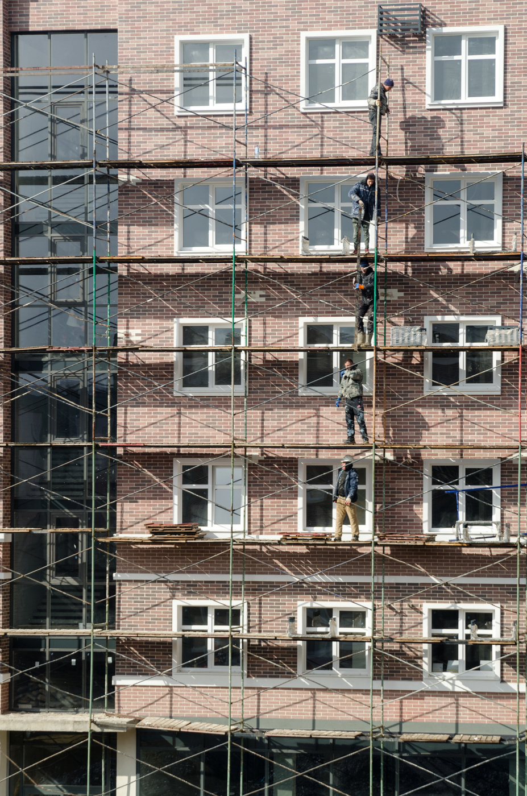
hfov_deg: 10.7
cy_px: 398
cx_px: 264
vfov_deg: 16.1
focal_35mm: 128
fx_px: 2813
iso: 100
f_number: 8
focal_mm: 85
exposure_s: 1/320
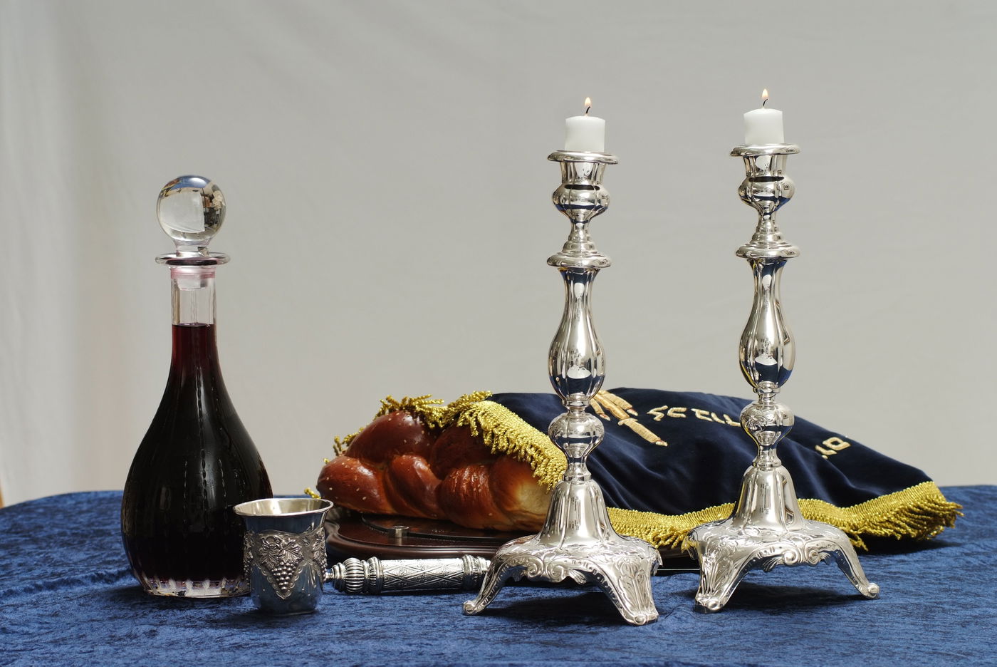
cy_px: 334
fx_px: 3326
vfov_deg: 11.4
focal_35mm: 120
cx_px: 498
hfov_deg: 17.0
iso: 200
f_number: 8
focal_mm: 80
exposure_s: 1/160
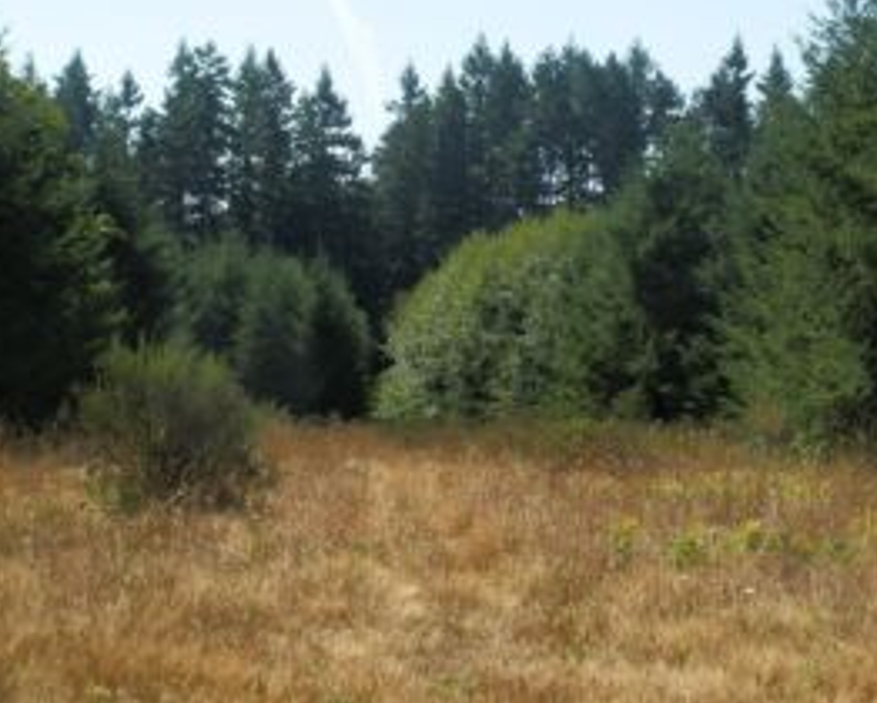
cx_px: 539
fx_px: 1818
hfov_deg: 27.0
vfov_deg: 21.8
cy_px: 251
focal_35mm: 70
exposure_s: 1/80
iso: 64
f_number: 10.6
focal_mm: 8.51
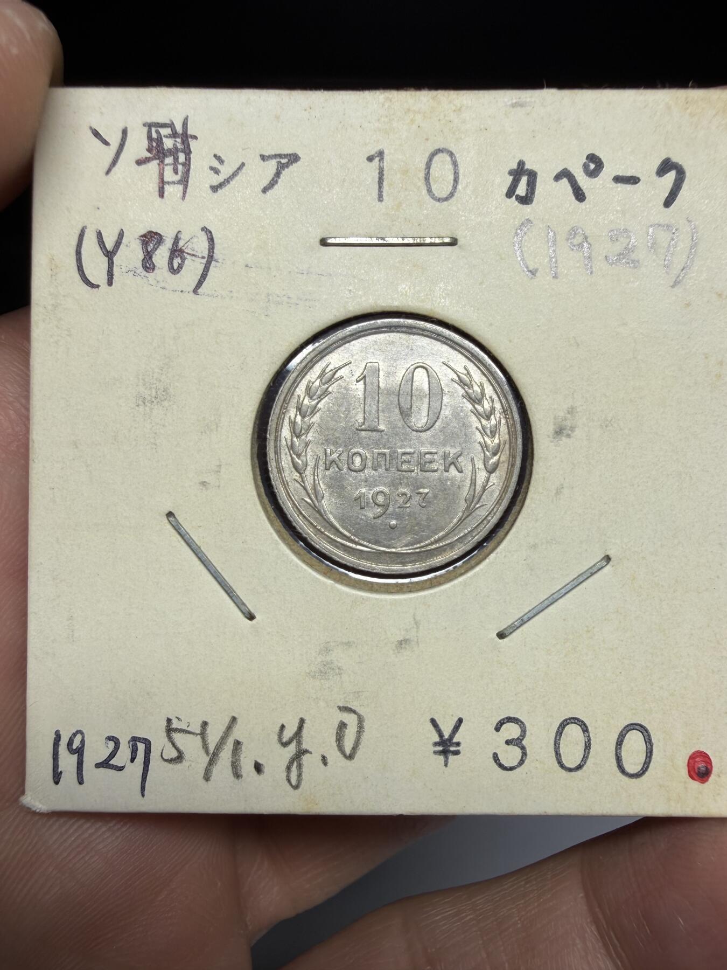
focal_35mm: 26
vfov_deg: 67.3
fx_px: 728
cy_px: 485
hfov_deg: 53.1
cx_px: 364
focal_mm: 2.22
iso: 40
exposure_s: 1/203
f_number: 2.2
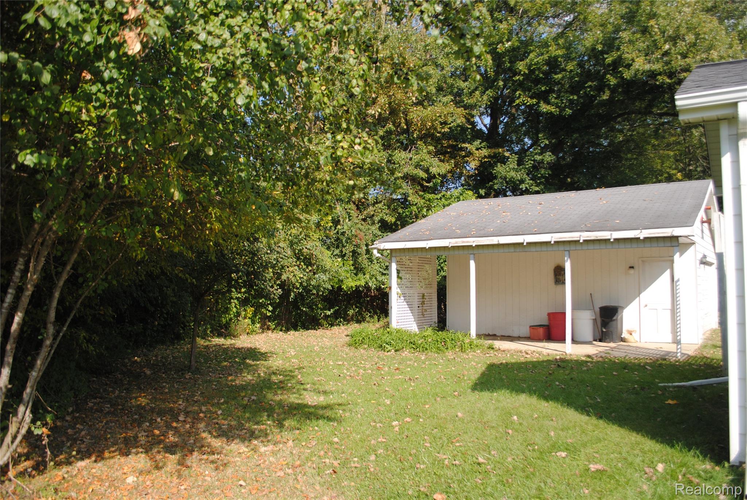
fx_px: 561
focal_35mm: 27
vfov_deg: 48.0
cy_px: 250
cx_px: 374
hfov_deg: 67.3
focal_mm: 18
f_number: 4
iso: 200
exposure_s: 1/1000
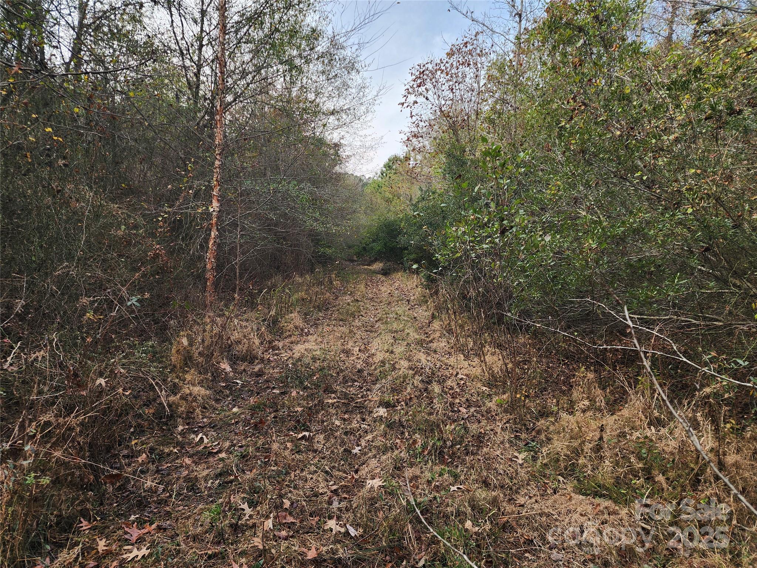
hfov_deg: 73.9
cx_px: 378
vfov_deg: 58.9
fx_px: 503
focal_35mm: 23
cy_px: 284
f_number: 1.8
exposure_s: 1/180
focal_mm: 6.4
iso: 20
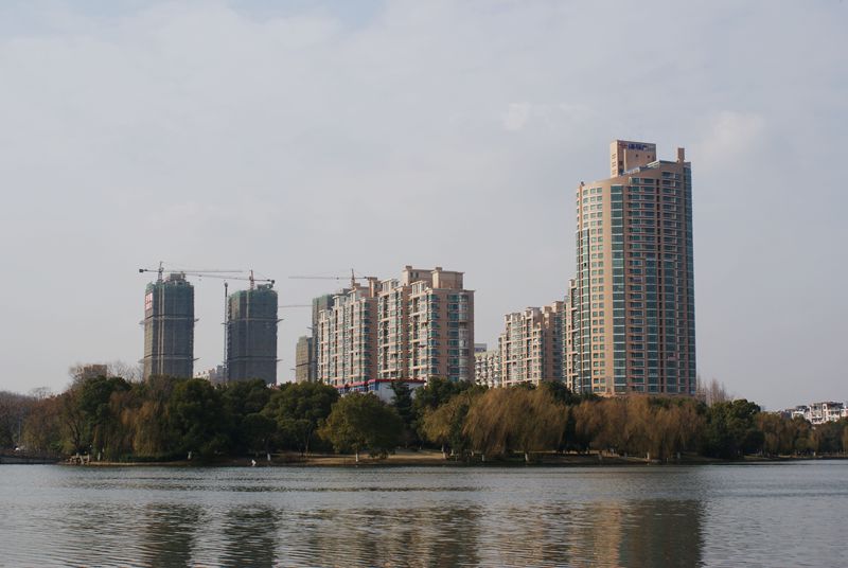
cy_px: 284
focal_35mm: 52
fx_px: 1238
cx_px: 424
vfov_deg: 25.8
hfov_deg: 37.8
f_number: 9
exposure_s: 1/320
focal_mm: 35
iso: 100
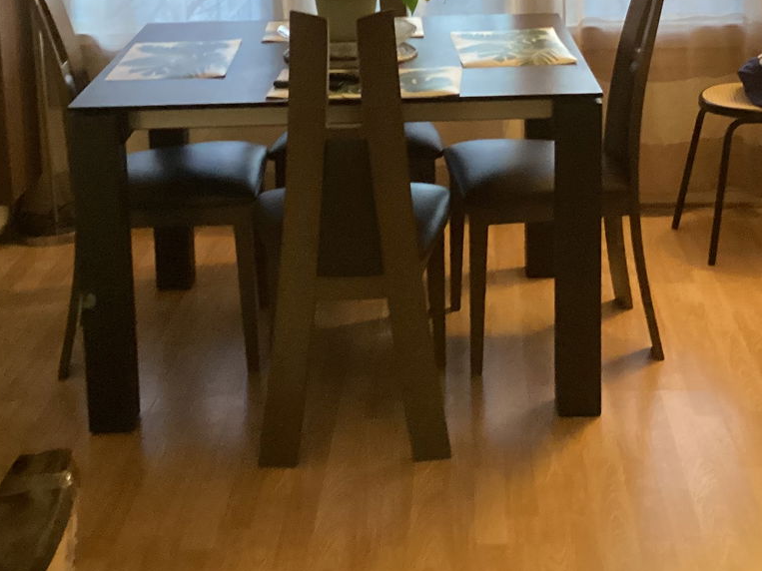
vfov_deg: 21.9
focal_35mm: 65
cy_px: 33
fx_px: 1431
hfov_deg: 29.8
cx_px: 450
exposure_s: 1/40
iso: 400
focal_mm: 3.3
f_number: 2.4
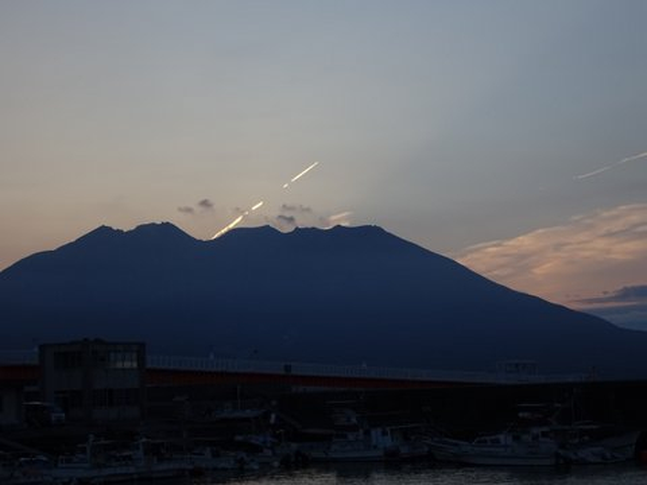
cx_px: 324
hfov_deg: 24.4
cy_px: 242
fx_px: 1495
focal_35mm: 80
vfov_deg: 18.4
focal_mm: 13.69
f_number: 5
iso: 80
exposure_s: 1/250
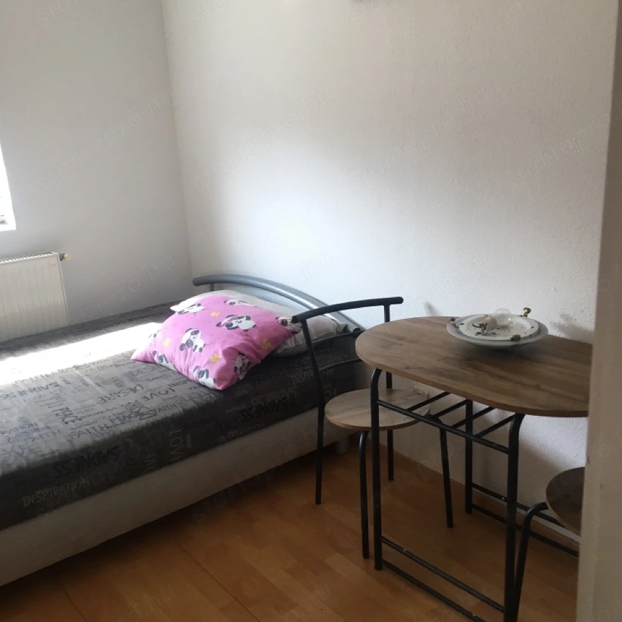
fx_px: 712
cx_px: 313
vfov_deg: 47.2
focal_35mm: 35
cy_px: 330
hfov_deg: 47.2
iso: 32
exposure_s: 1/33
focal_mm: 4.15
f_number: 2.2
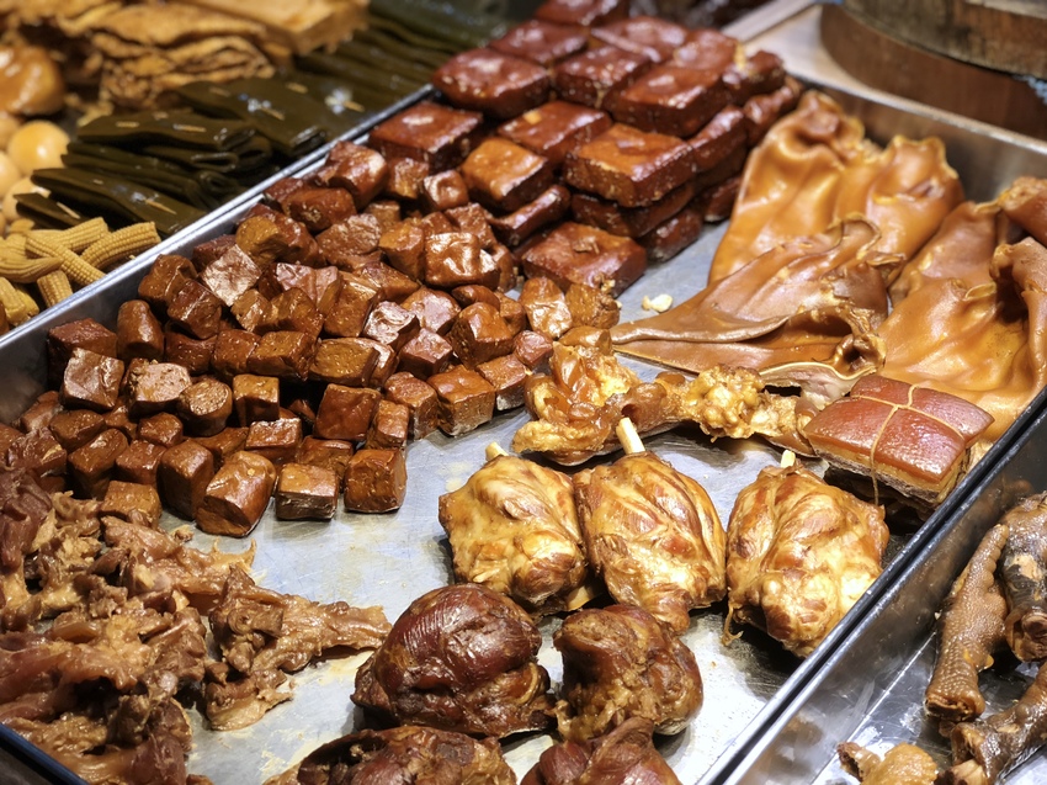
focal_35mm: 57
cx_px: 524
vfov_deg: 25.6
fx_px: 1724
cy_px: 392
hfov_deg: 33.8
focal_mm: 6.6
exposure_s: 1/60
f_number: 2.8
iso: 50
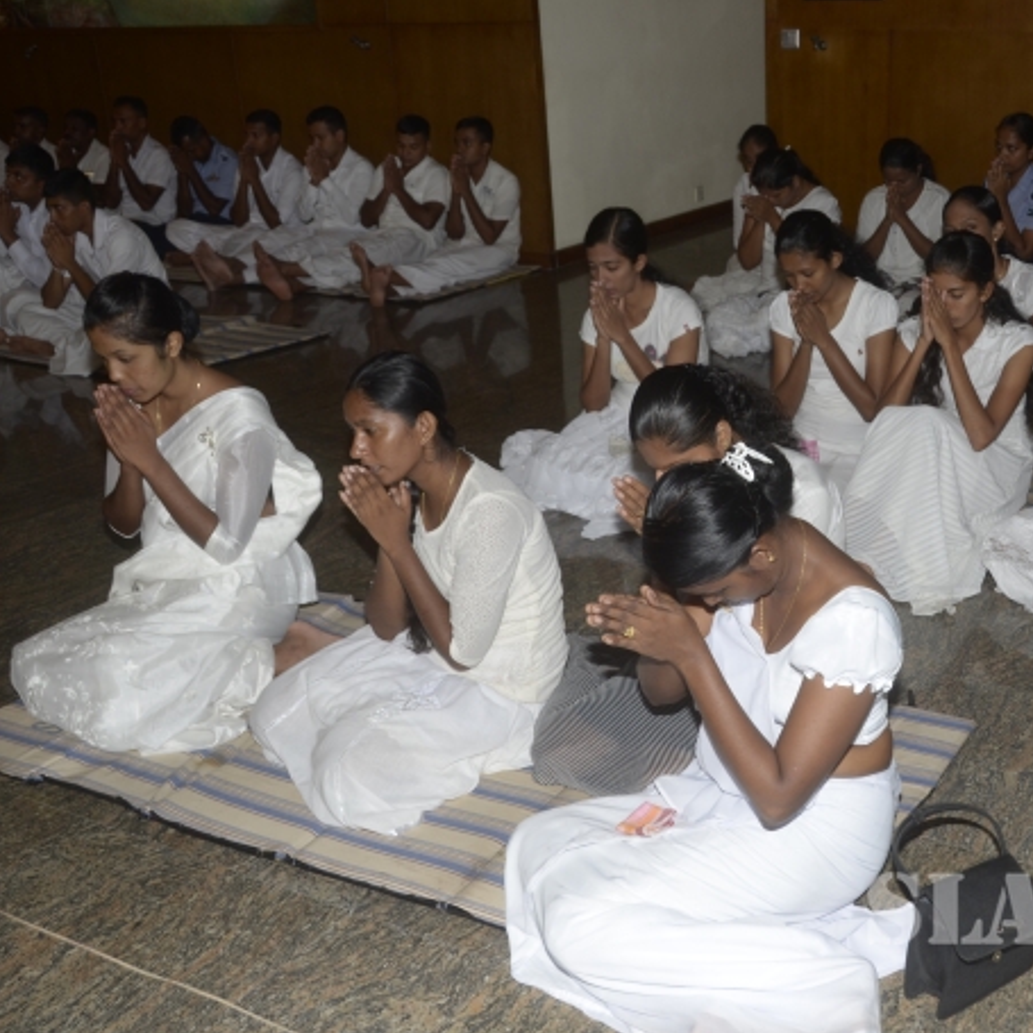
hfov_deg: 38.3
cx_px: 761
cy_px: 521
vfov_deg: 39.2
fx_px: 1452
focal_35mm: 43
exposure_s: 1/60
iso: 250
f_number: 5
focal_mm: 22
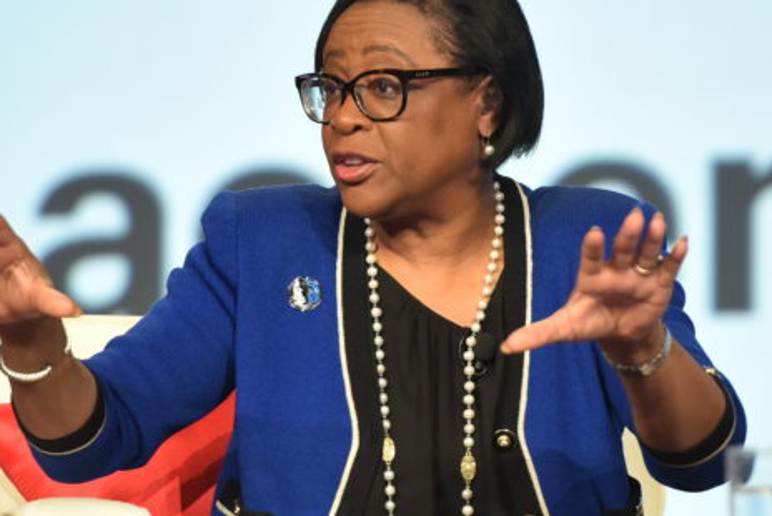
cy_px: 233
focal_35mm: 431
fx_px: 9248
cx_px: 393
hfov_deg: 4.8
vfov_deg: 3.2
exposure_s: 1/200
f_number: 4.5
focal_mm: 200
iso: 2000
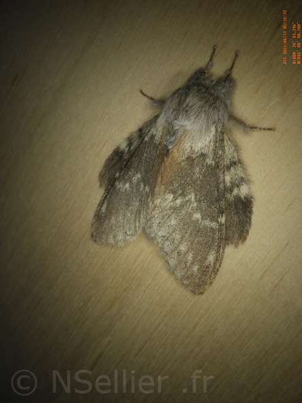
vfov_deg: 54.0
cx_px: 151
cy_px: 202
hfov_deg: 41.8
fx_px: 396
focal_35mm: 34
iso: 125
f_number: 4.6
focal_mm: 6.1
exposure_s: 1/800
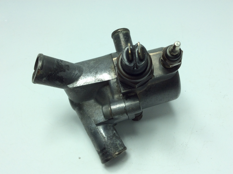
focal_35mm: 32
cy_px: 87
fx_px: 215
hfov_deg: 56.9
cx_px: 116
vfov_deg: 44.1
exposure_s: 1/417
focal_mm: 3.3
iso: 32
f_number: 2.4
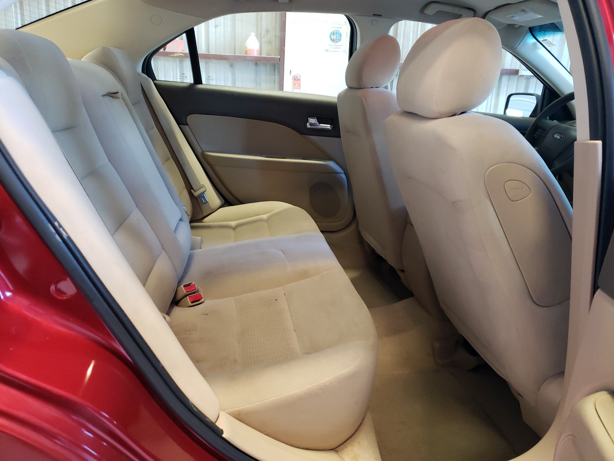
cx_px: 307
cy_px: 230
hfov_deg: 67.3
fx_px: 461
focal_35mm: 26
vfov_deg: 53.1
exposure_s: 1/60.2
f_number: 1.5
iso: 257
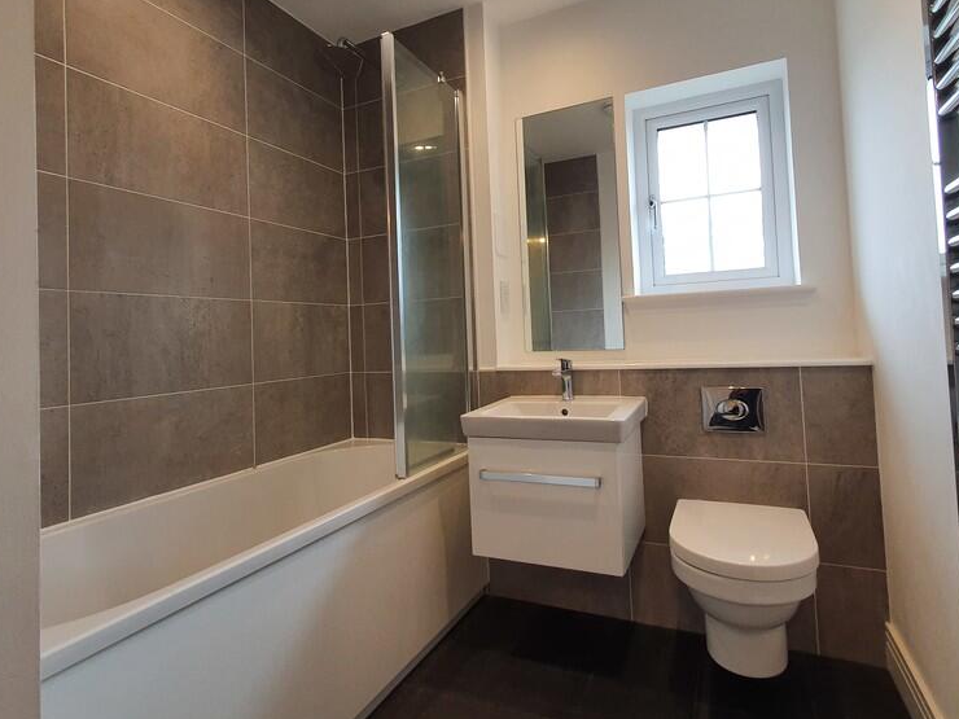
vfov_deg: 71.4
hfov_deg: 87.7
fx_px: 499
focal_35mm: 18
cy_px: 319
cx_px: 500
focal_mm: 1.8
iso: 64
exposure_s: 1/50
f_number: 2.2
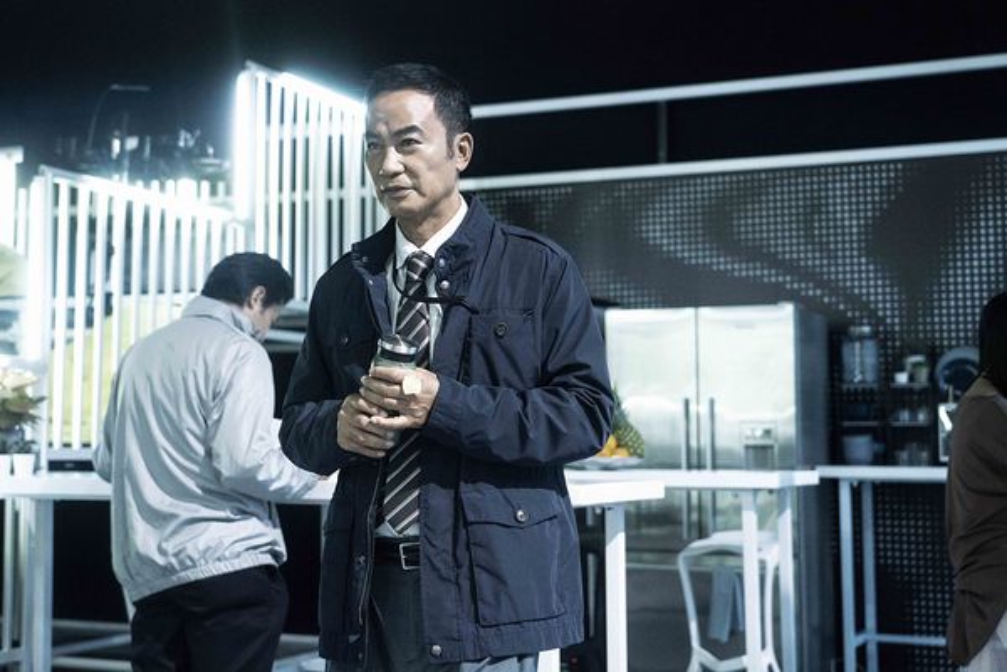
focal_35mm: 52
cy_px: 336
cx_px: 504
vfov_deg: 26.0
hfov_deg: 38.2
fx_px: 1454
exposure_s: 1/400
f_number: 4
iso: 3200
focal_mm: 52
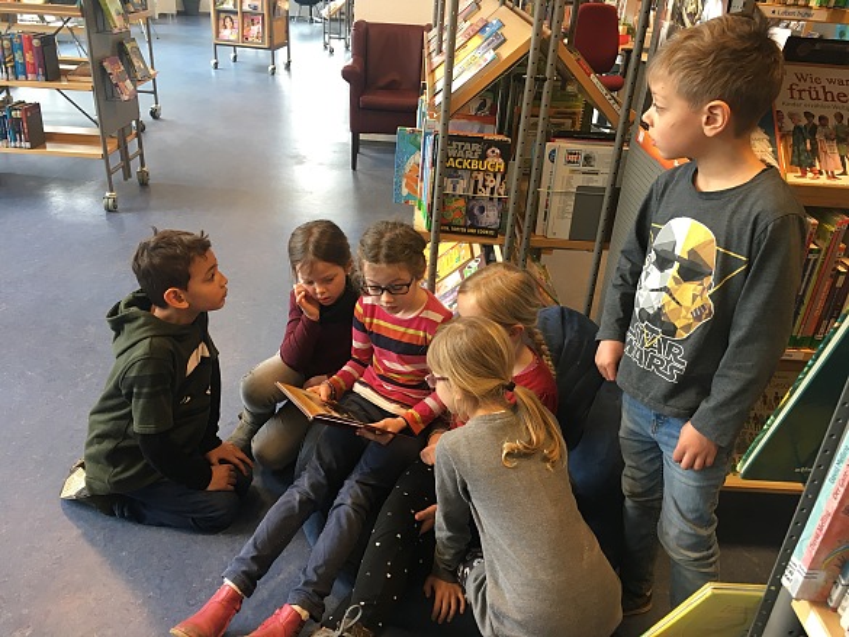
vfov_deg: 48.2
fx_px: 711
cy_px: 318
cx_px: 424
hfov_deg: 61.6
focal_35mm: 29
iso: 80
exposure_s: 1/33
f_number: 2.2
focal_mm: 4.15
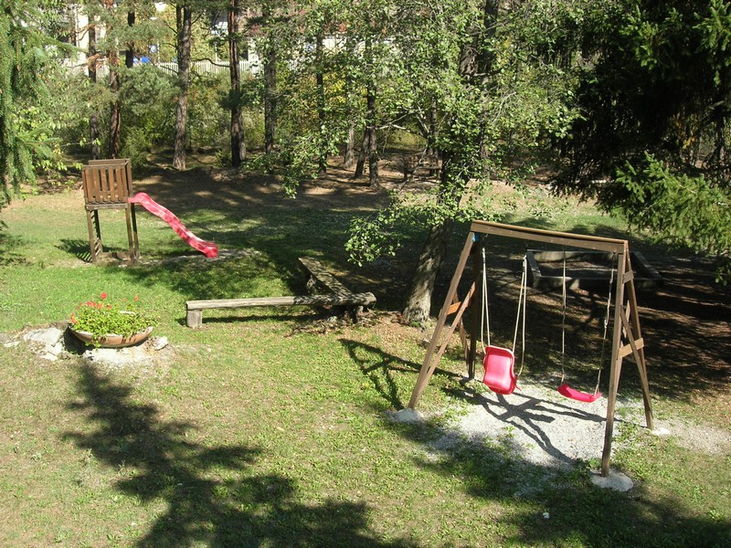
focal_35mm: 38
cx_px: 366
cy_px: 274
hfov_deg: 49.0
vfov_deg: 37.7
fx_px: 802
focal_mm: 7.8
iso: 64
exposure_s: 1/212
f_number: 4.8
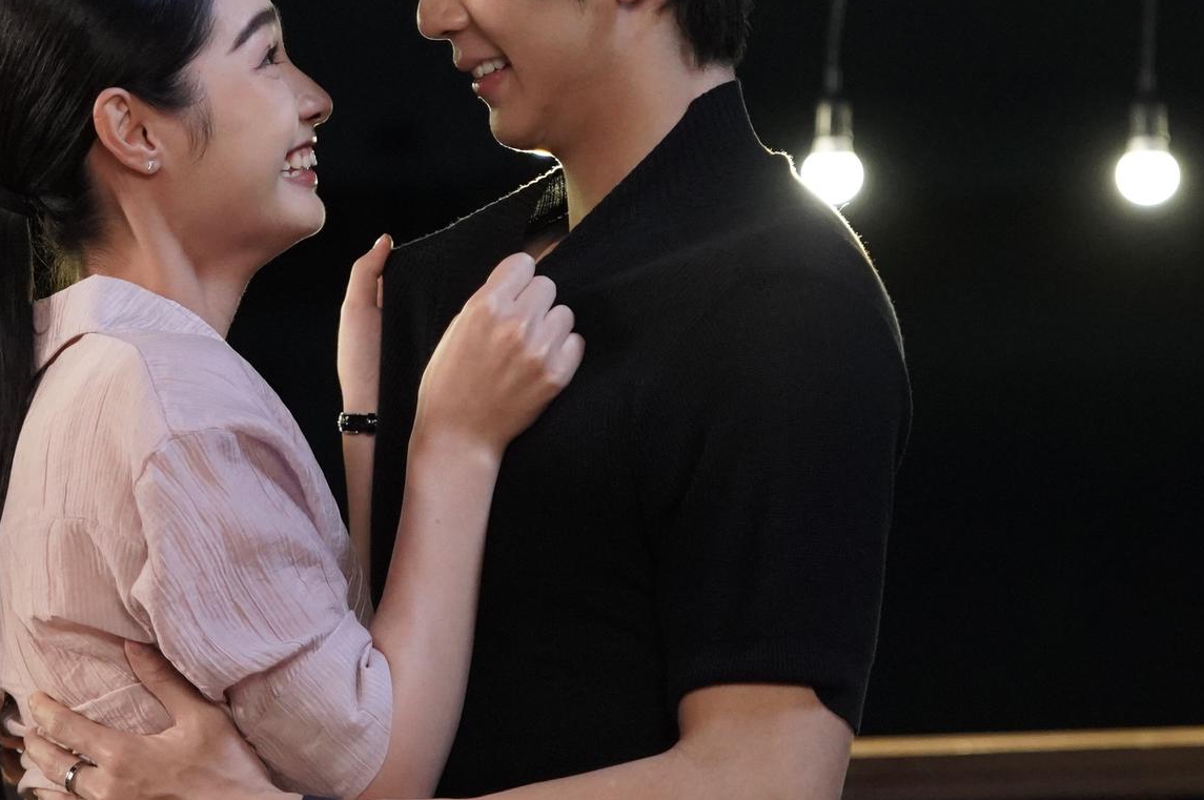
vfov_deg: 8.3
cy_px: 239
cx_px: 304
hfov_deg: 12.4
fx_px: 5513
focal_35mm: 165
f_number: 2.8
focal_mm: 70
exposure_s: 1/200
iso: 6400
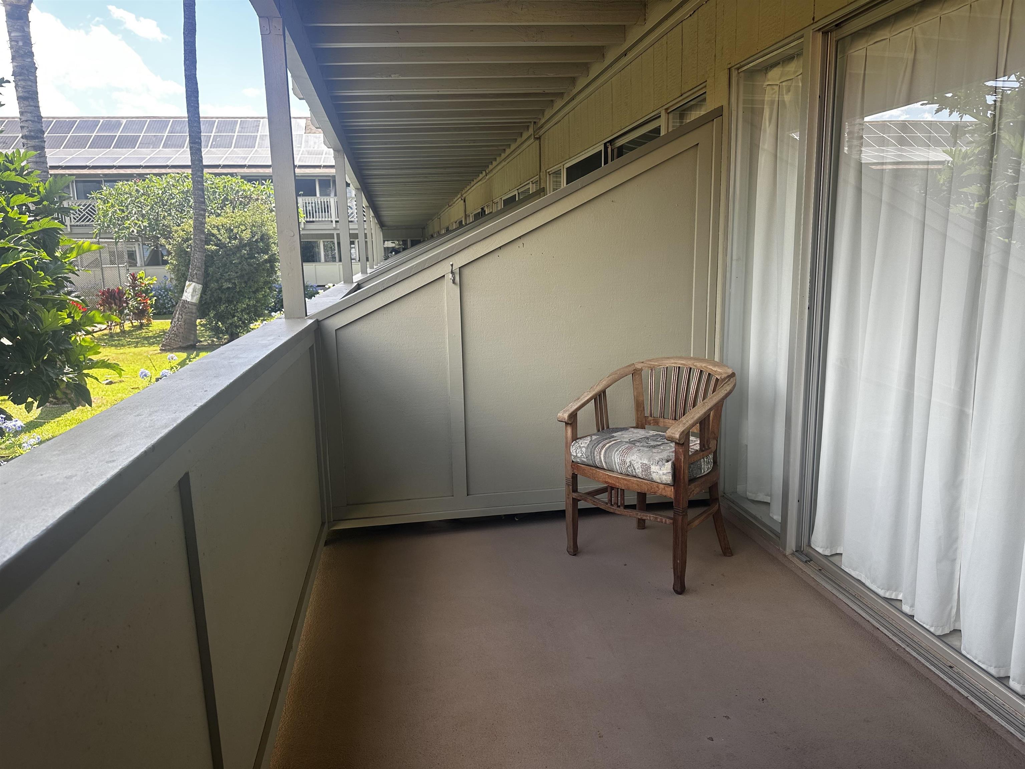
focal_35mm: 24
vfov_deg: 56.8
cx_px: 512
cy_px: 384
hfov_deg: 71.6
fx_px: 711
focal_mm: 6.86
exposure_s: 1/555
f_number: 1.78
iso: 80
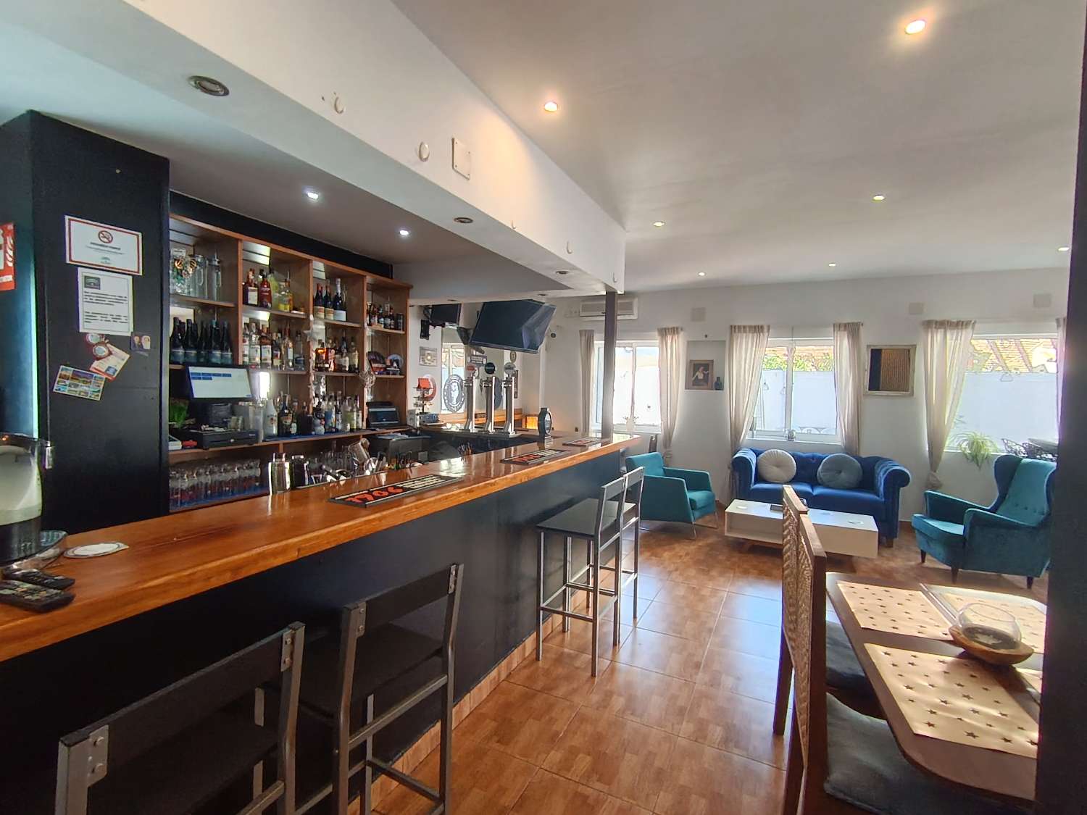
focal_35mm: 17
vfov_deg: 74.7
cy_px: 408
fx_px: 534
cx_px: 544
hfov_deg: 91.0
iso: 552
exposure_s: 1/50
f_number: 2.2
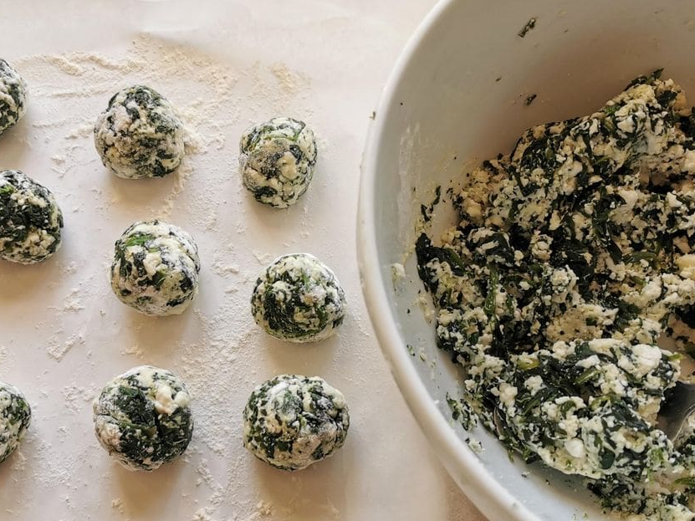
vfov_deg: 36.6
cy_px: 322
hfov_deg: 47.6
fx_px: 783
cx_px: 279
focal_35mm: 39
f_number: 1.6
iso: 80
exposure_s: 1/100
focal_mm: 5.56
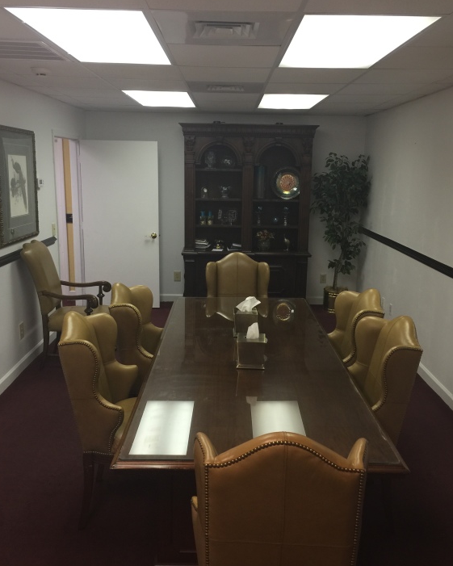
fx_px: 519
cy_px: 267
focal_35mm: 31
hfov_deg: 47.1
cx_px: 225
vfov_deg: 57.1
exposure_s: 1/15
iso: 40
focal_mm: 4.15
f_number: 2.2
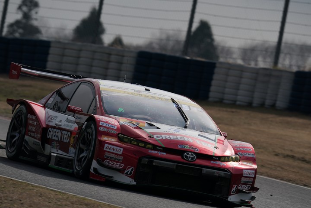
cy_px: 104
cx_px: 156
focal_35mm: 600
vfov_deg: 2.3
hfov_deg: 3.4
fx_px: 5183
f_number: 11
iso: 200
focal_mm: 600
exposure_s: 1/640
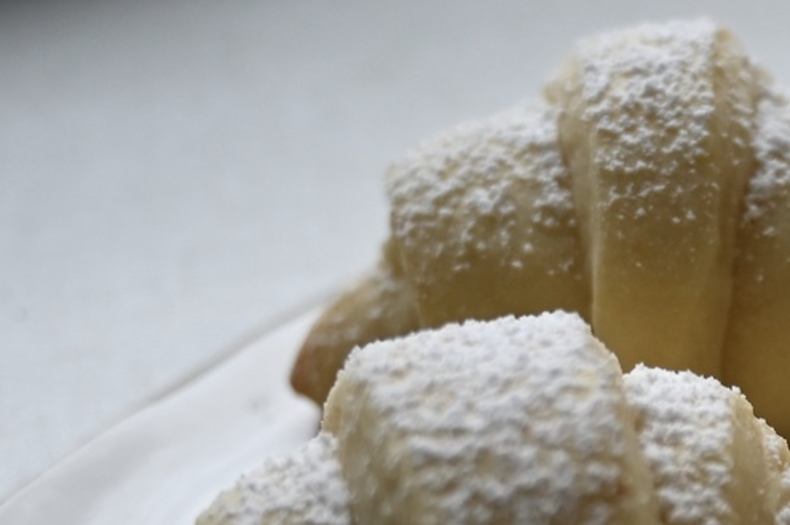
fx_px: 2521
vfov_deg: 11.6
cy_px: 646
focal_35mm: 115
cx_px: 1145
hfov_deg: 16.4
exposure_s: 1/125
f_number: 4
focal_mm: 37
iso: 400
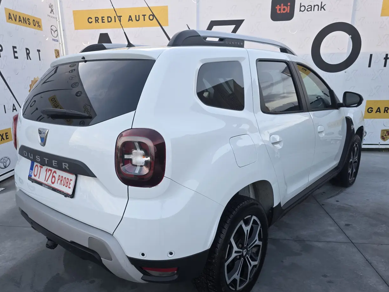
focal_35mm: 27
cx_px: 175
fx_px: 303
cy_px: 168
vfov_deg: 51.2
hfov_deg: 65.2
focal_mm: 6.3
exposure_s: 1/180
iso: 160
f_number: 1.7
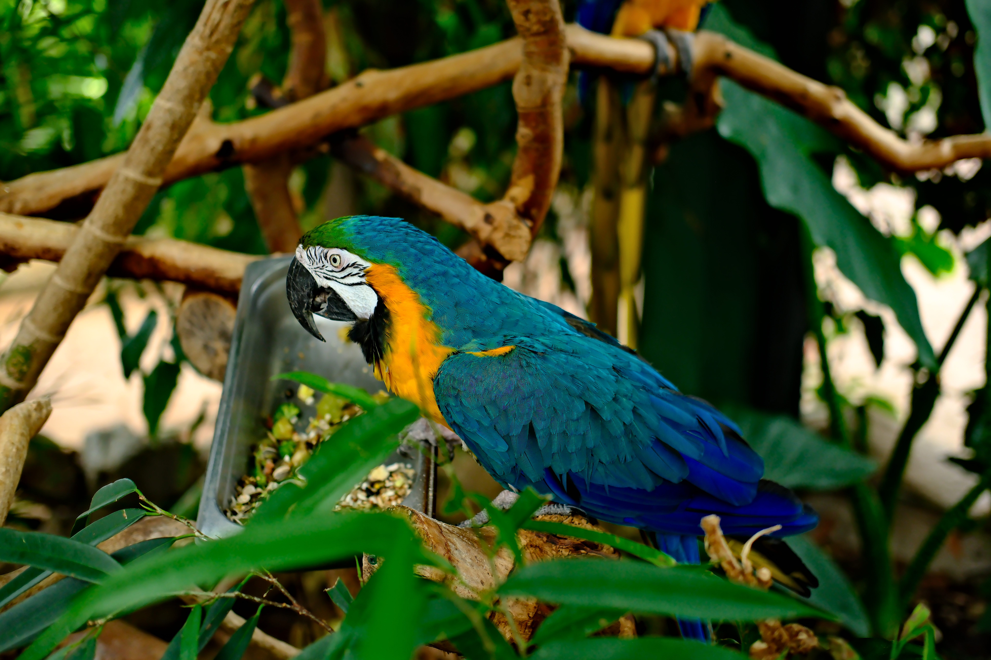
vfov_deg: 25.5
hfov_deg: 37.5
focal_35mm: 53
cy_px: 330
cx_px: 496
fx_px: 1459
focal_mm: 35
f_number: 2
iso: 640
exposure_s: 1/125
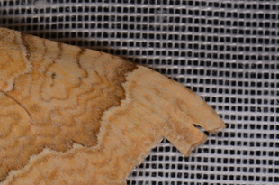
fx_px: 2514
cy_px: 162
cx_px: -60
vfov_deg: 4.2
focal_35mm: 325
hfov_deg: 6.3
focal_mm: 85
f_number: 22
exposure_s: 1/60
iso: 100
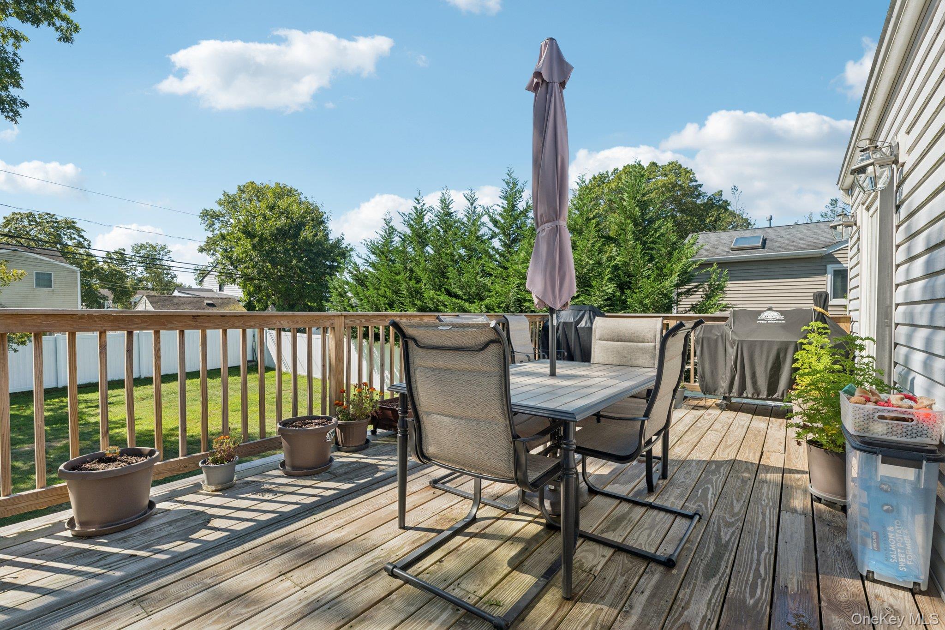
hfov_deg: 93.3
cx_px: 472
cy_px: 315
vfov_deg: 70.4
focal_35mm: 17
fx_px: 446
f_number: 9
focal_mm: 17
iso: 250
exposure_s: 1/250
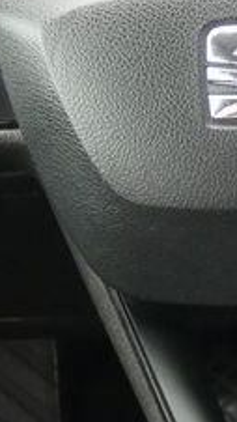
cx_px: 491
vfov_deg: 10.6
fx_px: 2258
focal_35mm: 202
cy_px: 110
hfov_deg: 5.8
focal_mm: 7.3
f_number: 3.6
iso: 320
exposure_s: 1/80
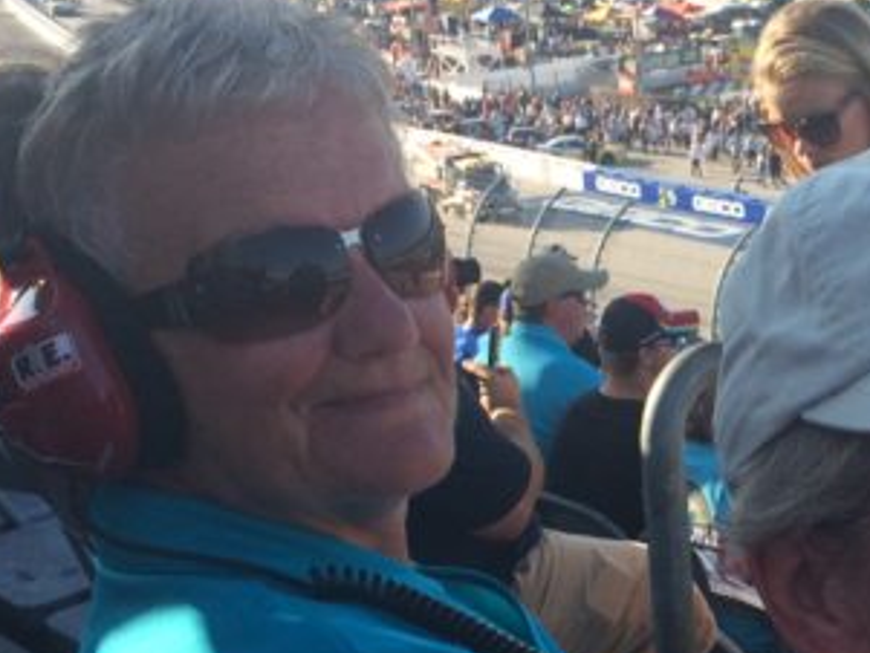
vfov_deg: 19.7
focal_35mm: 74
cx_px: 890
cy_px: 511
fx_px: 1861
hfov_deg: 24.9
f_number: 2.2
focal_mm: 4.15
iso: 32
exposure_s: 1/684
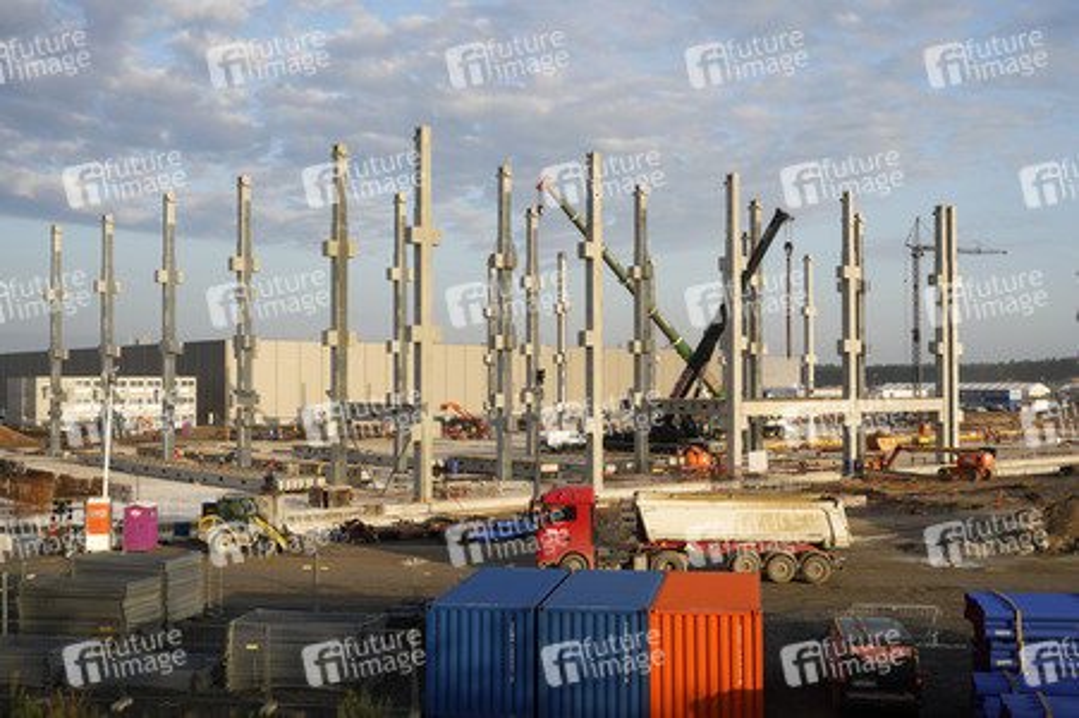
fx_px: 1258
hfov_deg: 46.4
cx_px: 540
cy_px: 359
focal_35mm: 42
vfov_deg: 31.8
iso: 320
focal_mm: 42
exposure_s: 1/250
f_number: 11
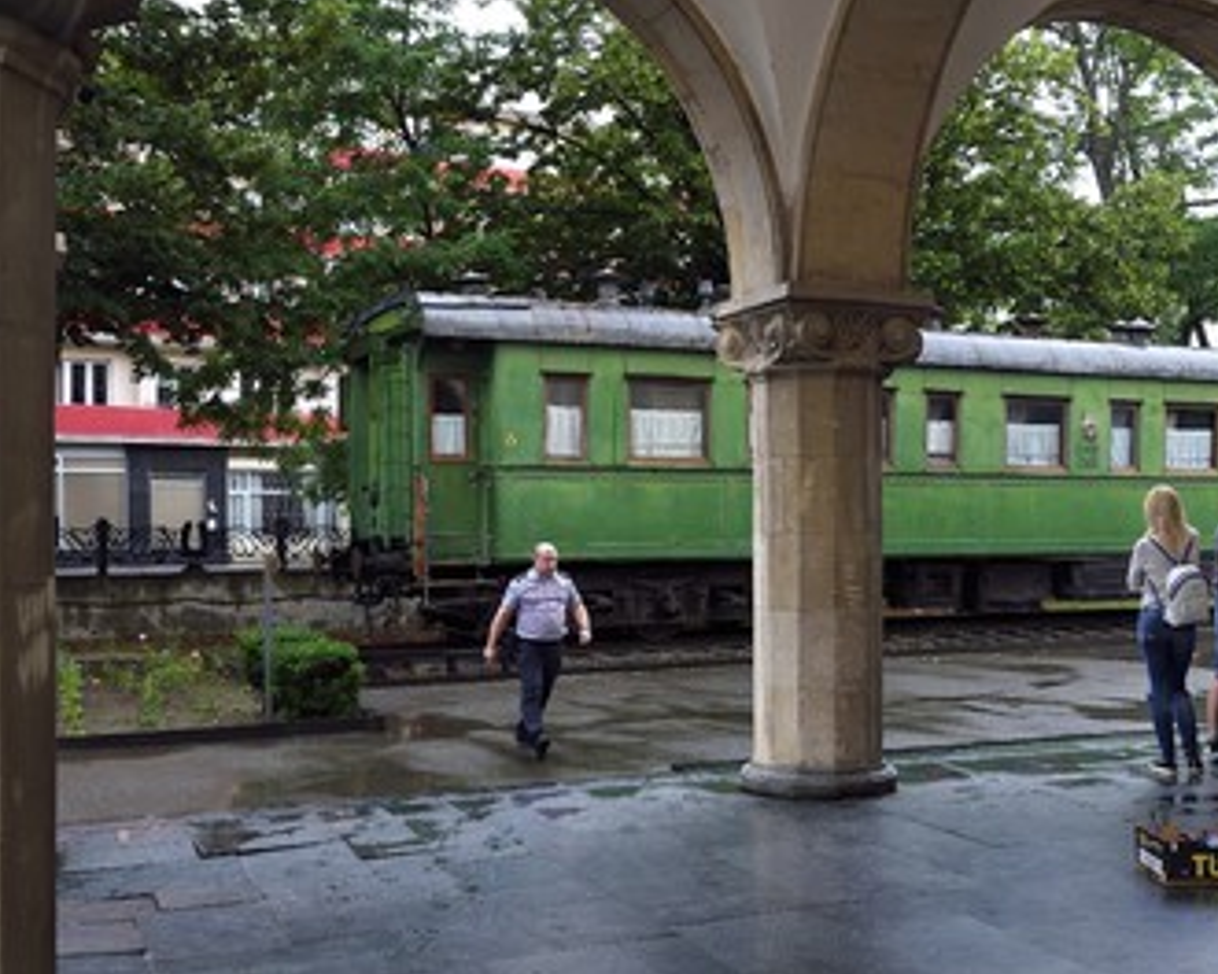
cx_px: 771
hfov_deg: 48.6
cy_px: 502
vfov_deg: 40.1
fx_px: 1334
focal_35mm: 37
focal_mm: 31
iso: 1600
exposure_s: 1/80
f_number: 5.6
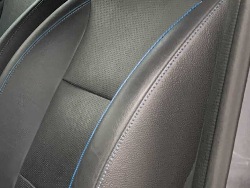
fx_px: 636
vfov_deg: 16.6
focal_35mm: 88
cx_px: -110
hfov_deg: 19.7
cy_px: 36
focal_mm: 4.25
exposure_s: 1/40
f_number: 1.8
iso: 400
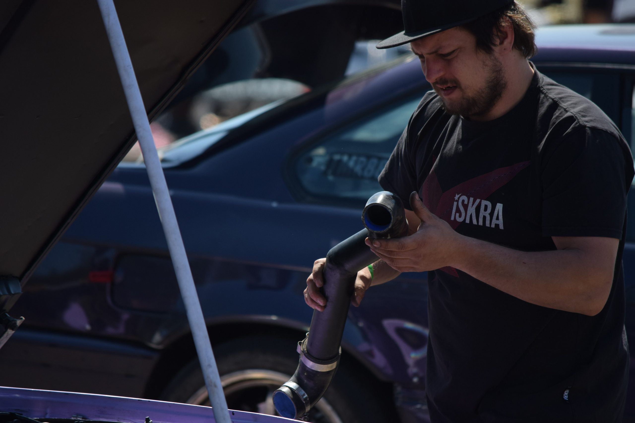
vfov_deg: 3.8
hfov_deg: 5.7
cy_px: 212
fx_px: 6350
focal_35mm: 360
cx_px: 318
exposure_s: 1/800
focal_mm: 240
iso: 200
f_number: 5.3
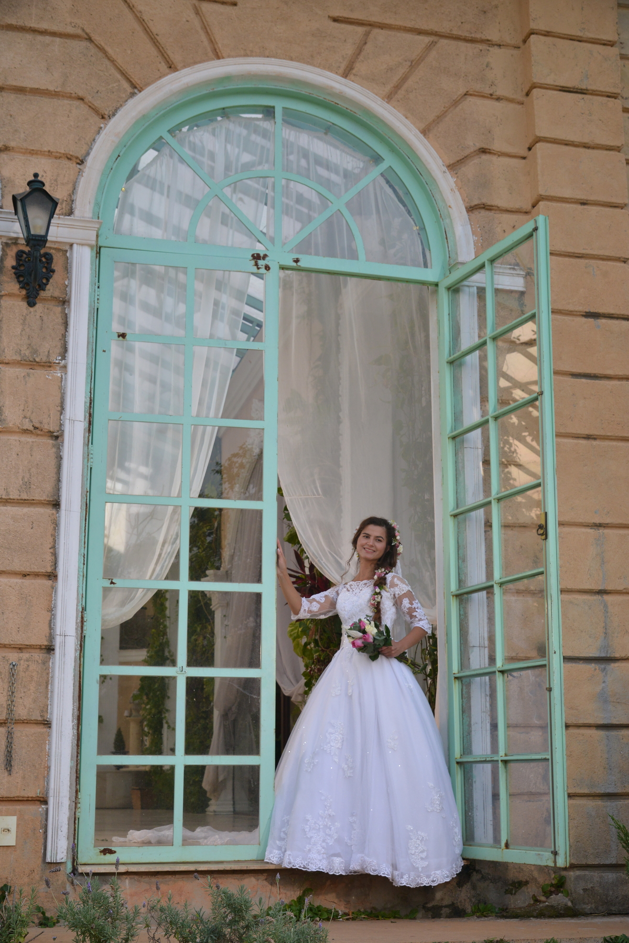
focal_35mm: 46
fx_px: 1205
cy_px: 472
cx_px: 314
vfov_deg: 42.7
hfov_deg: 29.3
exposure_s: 1/320
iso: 1100
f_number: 6.3
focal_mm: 46
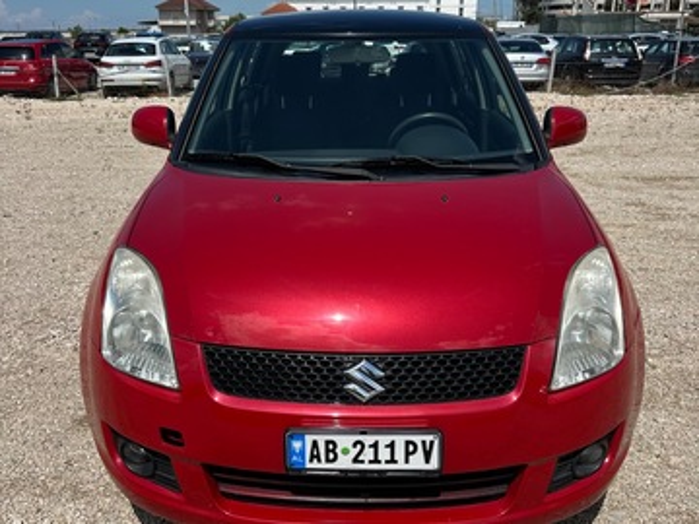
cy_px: 262
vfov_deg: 56.8
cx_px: 350
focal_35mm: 24
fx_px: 485
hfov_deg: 71.6
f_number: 1.78
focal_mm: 6.86
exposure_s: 1/6623
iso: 80
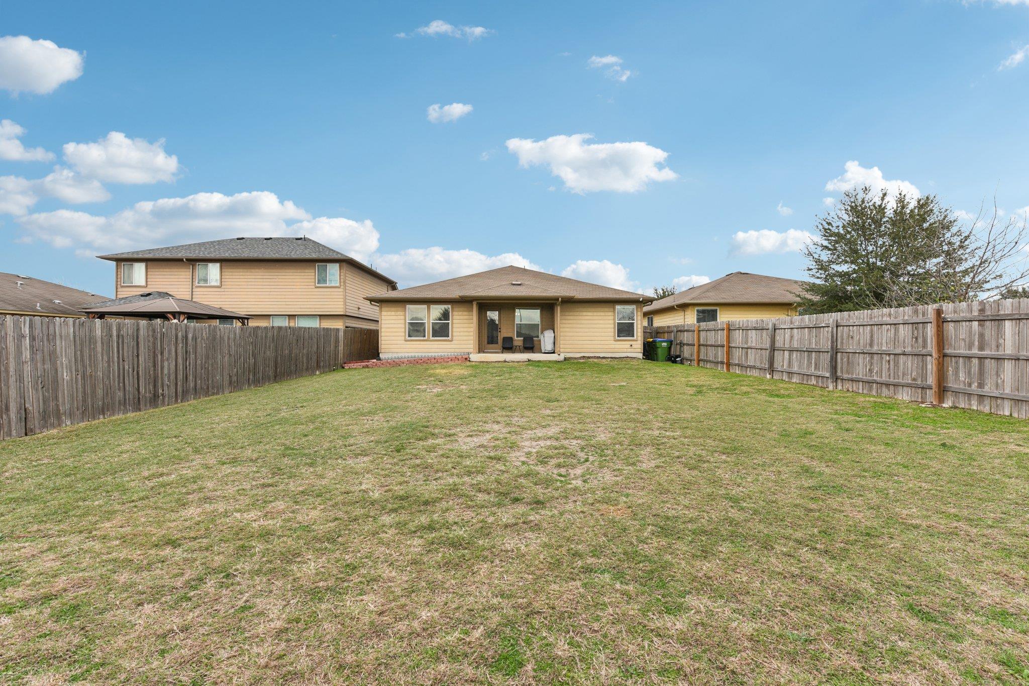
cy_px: 343
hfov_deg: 104.3
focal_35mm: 14
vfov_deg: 81.2
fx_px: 400
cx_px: 514
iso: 100
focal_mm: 14
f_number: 8
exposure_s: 1/320
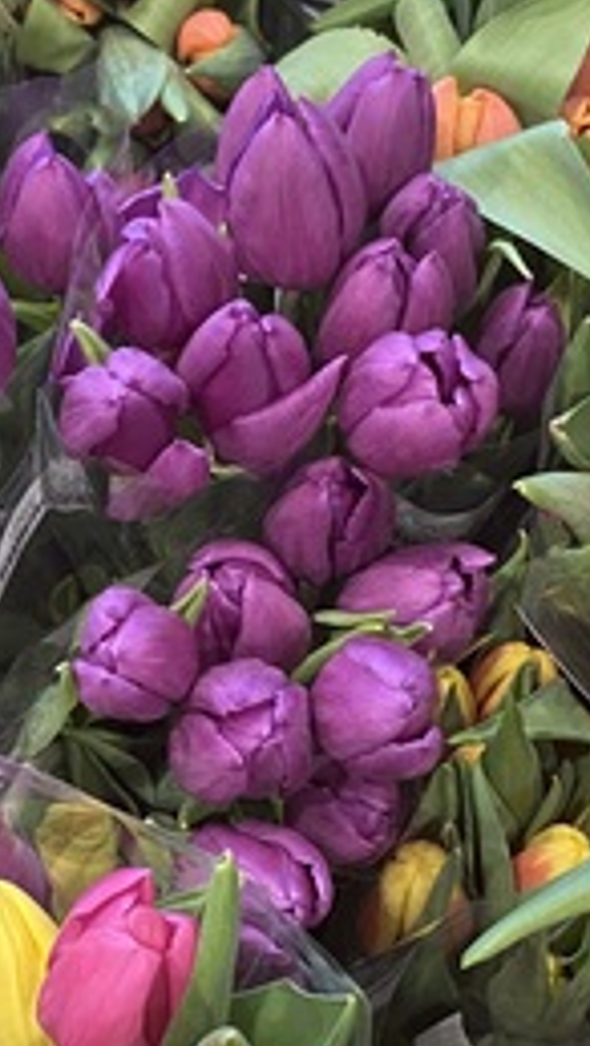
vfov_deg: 31.4
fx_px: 1860
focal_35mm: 67
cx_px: 242
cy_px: 531
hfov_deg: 18.0
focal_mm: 4.25
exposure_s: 1/60
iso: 320
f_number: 1.8
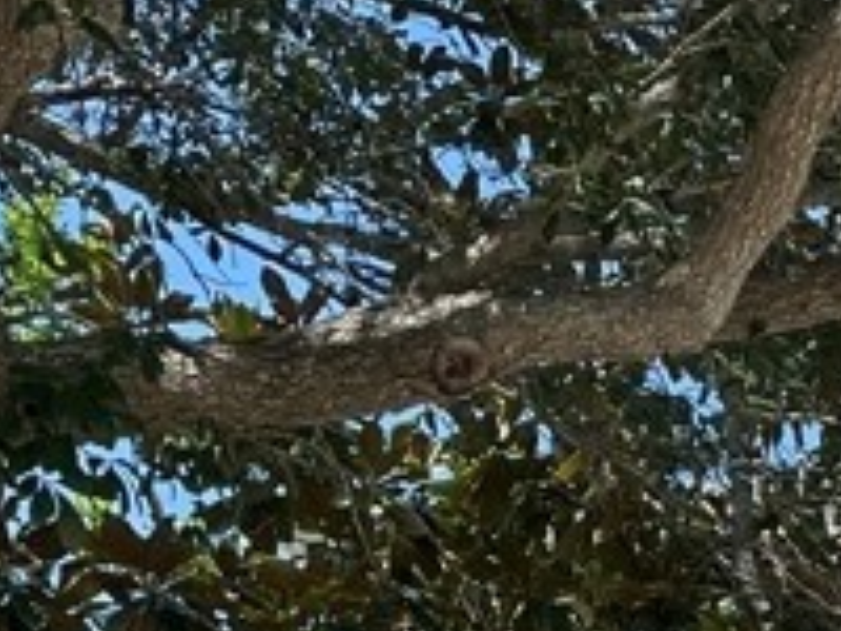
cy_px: 1409
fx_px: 2988
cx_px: 1901
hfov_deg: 12.9
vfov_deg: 10.6
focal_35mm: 123
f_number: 1.78
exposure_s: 1/2353
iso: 80
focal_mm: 6.86
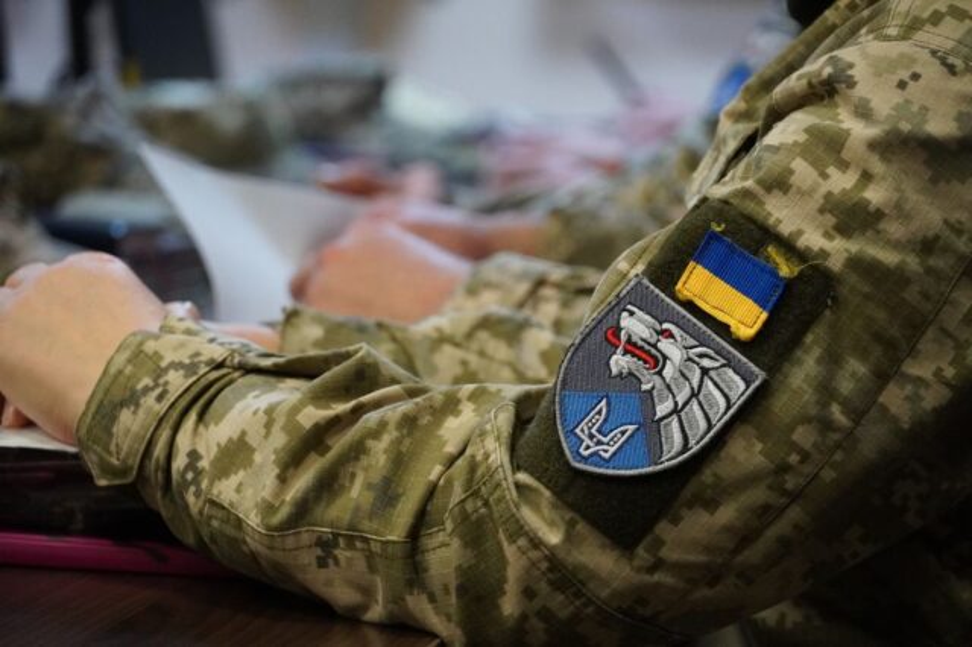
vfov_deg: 8.1
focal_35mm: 170
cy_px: 324
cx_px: 486
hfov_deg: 12.1
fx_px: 4574
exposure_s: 1/100
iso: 6400
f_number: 5.6
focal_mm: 113
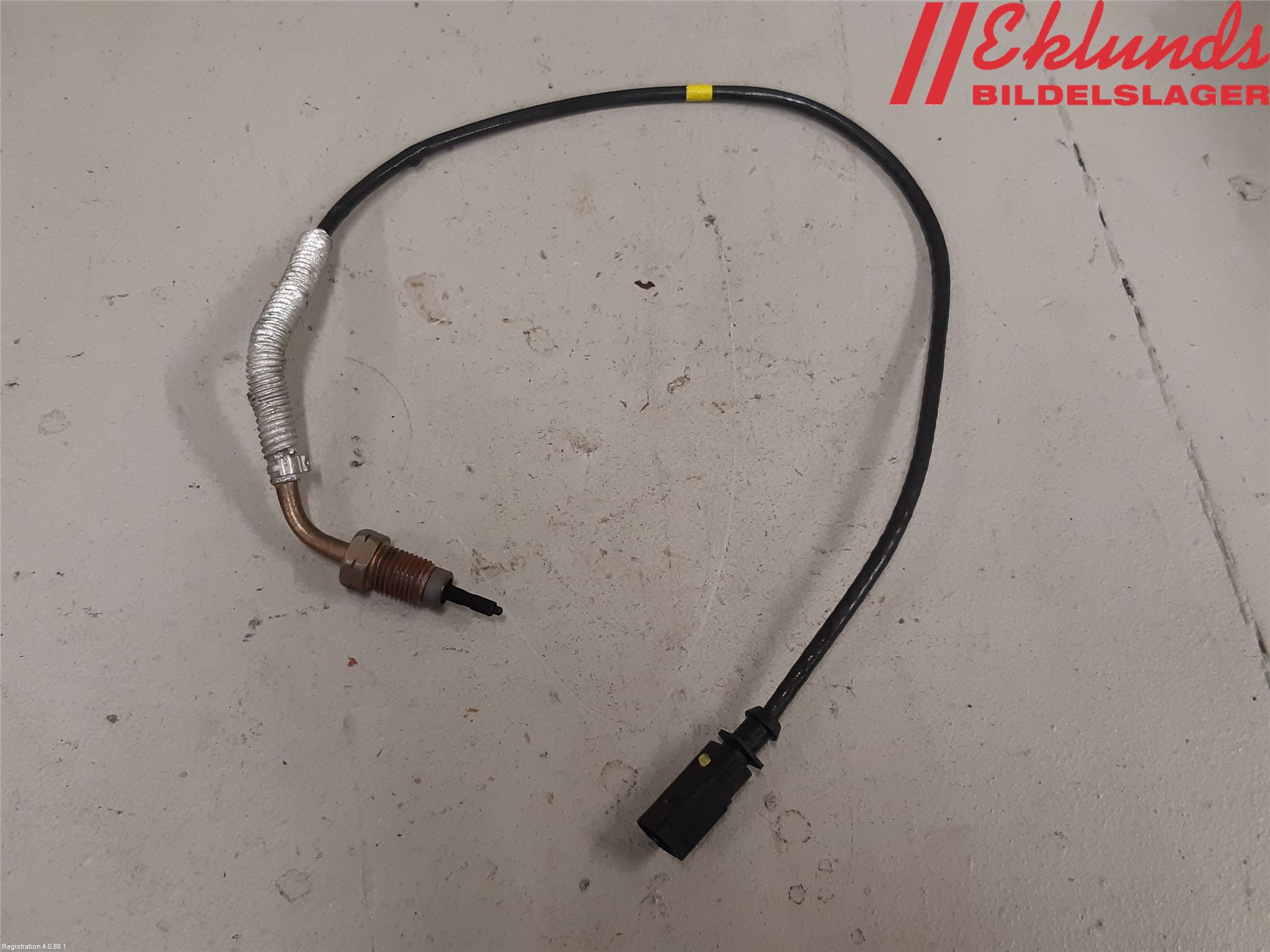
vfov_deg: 53.1
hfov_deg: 67.3
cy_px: 476
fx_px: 954
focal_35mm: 26
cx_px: 635
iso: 100
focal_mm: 3.93
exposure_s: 1/50
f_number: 1.7
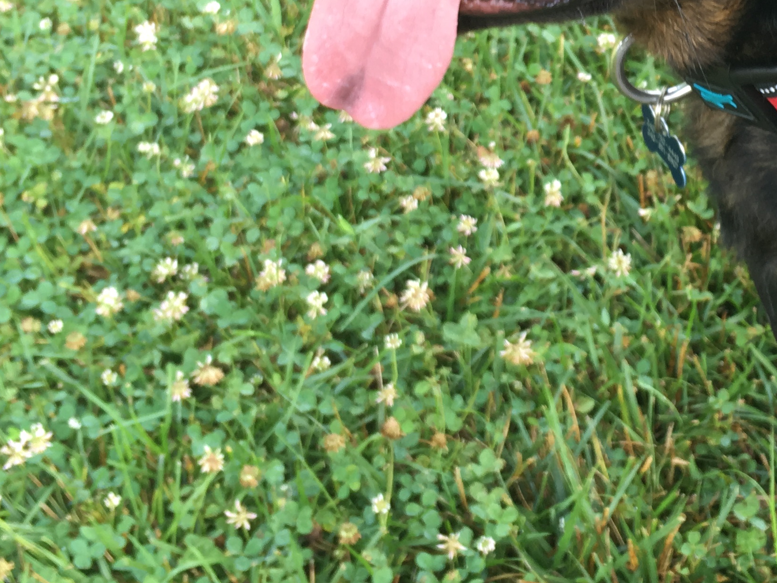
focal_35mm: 71
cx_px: 653
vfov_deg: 20.3
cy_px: 46
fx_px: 1594
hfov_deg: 26.7
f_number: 2.2
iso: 32
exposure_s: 1/60
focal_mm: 4.15
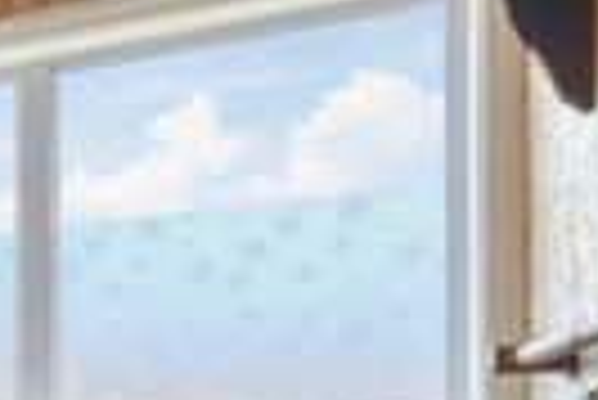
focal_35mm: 53
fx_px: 881
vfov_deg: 22.2
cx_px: -297
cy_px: 555
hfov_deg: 26.8
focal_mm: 10
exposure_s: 1/10
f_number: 11
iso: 400
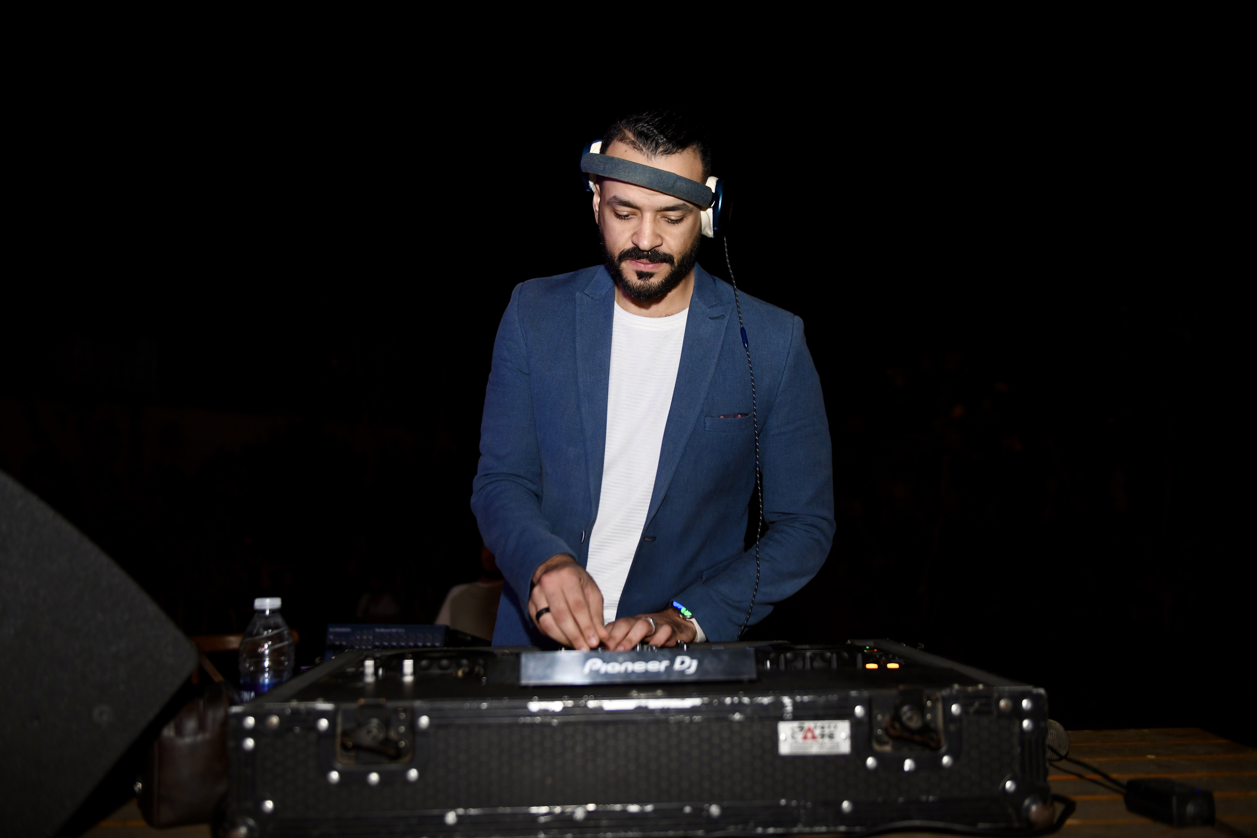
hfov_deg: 53.1
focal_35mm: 36
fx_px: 1257
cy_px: 419
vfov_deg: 36.9
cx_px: 628
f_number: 2.8
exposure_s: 1/160
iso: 1000
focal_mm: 36
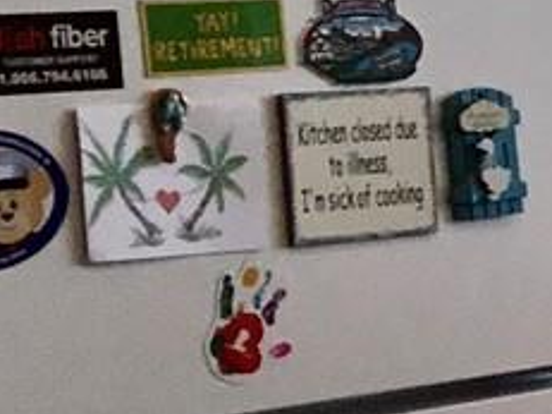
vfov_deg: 6.9
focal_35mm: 215
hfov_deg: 8.3
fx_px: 3427
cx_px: 1448
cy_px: 395
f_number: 2.4
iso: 32
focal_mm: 3.3
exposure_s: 1/60
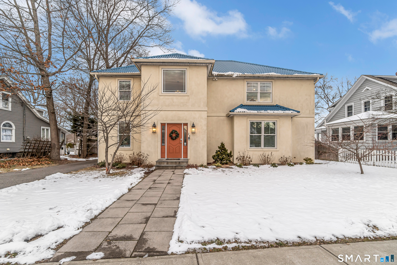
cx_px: 198
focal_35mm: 15
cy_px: 132
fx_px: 165
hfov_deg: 100.4
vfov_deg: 77.3
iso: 160
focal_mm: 10
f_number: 5.6
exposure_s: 1/125
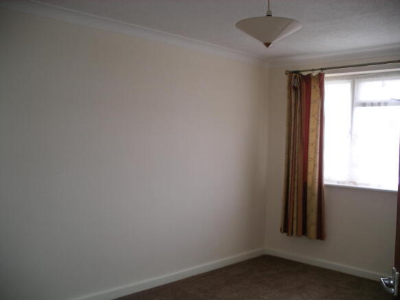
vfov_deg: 38.7
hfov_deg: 50.1
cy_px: 150
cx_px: 200
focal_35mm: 37
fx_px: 427
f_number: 2.8
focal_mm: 7.8
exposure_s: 1/57
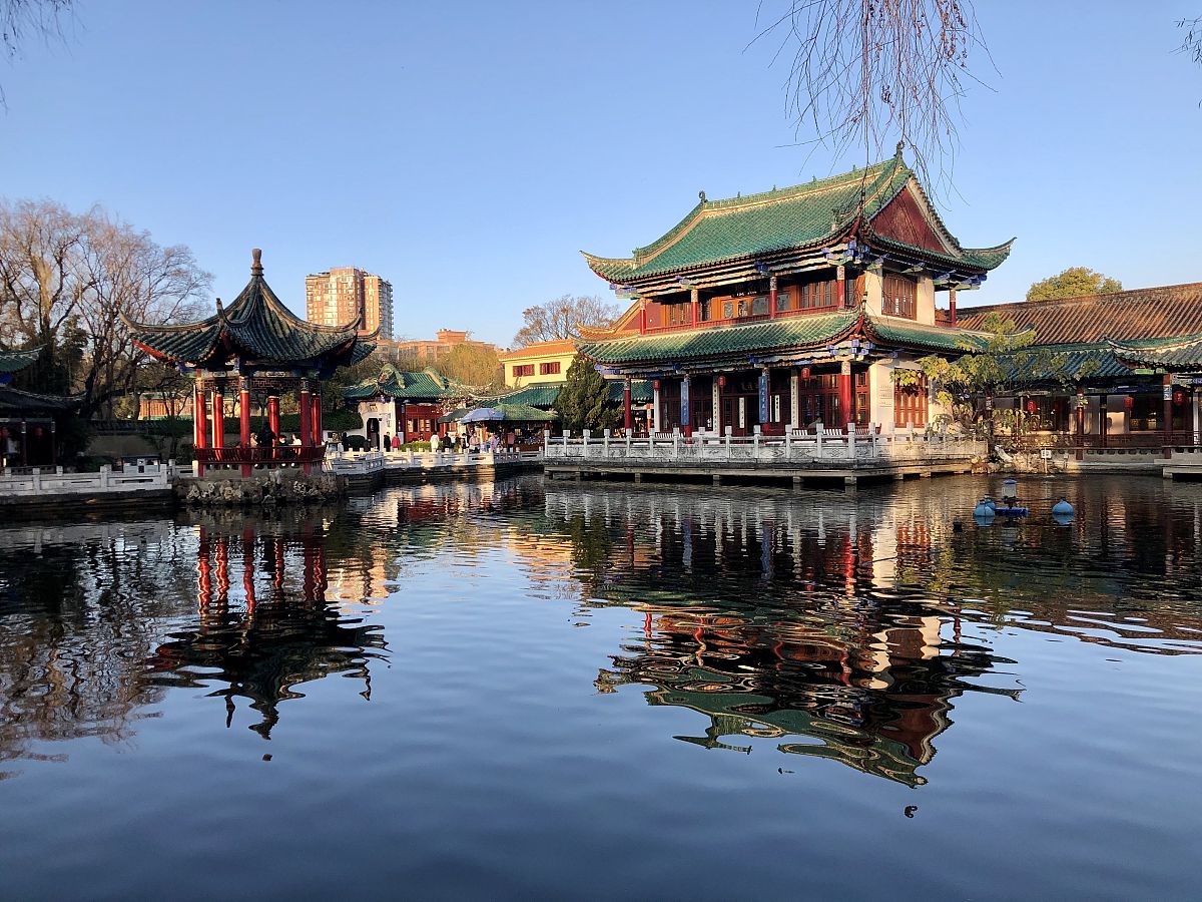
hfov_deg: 63.4
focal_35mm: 28
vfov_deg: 49.7
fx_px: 972
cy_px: 451
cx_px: 601
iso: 20
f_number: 1.8
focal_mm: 4
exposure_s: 1/545
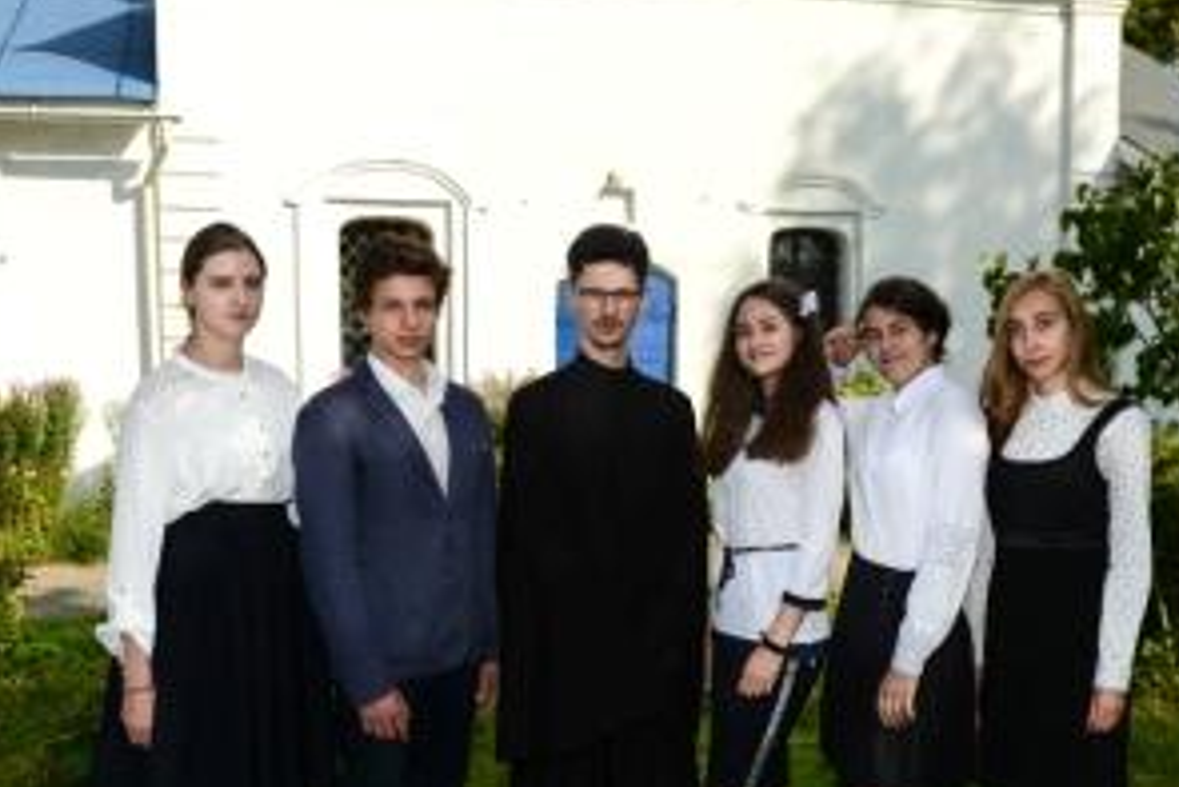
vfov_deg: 28.5
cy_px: 509
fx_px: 1540
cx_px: 623
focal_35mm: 47
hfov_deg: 41.9
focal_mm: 31
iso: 320
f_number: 5.6
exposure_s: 1/2500
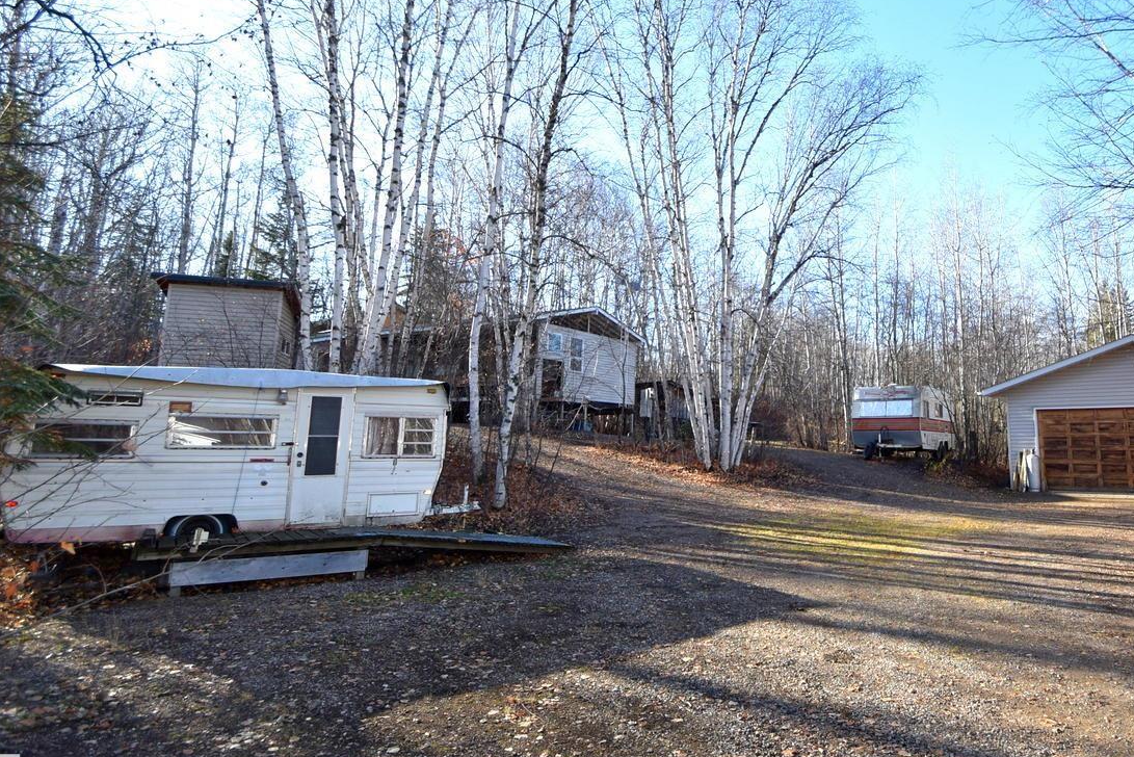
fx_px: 693
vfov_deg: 57.1
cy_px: 340
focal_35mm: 22
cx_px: 747
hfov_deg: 76.3
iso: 100
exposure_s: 1/160
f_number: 6.3
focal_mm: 10
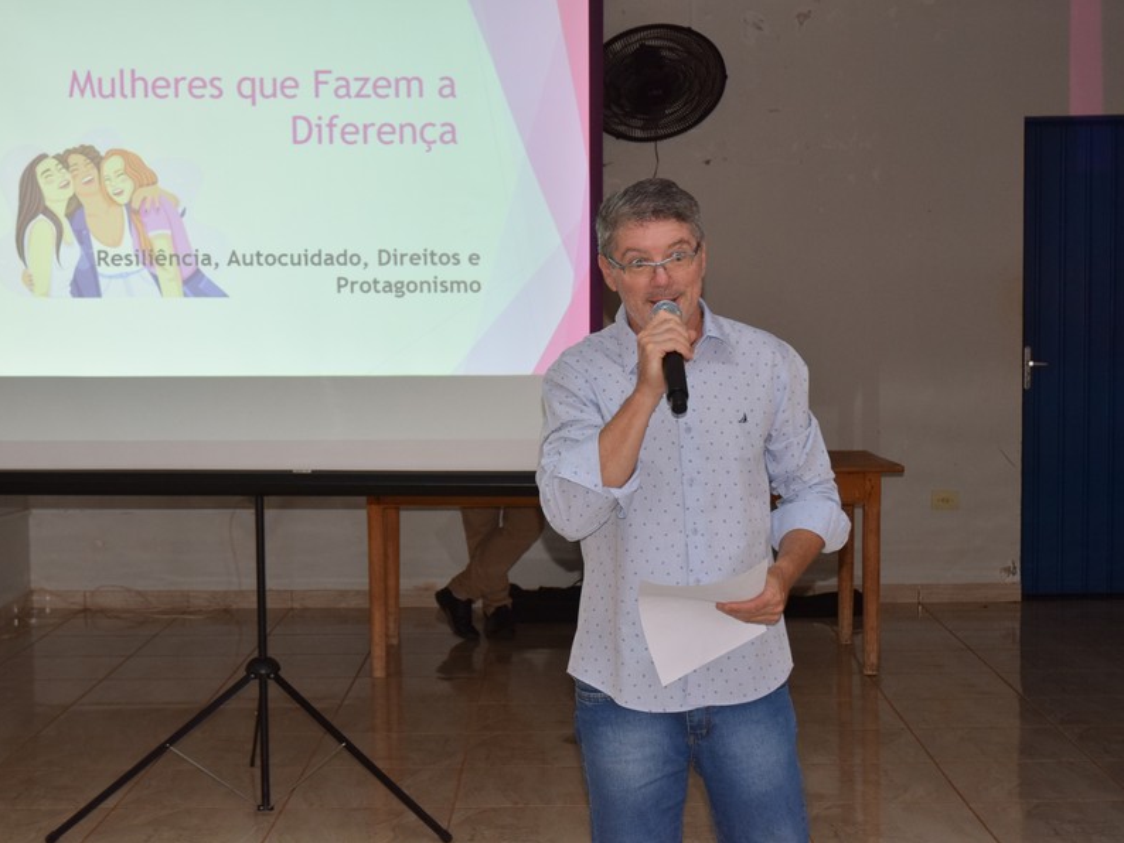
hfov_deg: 31.2
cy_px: 422
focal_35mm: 62
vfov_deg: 23.7
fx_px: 2014
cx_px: 537
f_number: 5.6
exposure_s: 1/125
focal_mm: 38
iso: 800
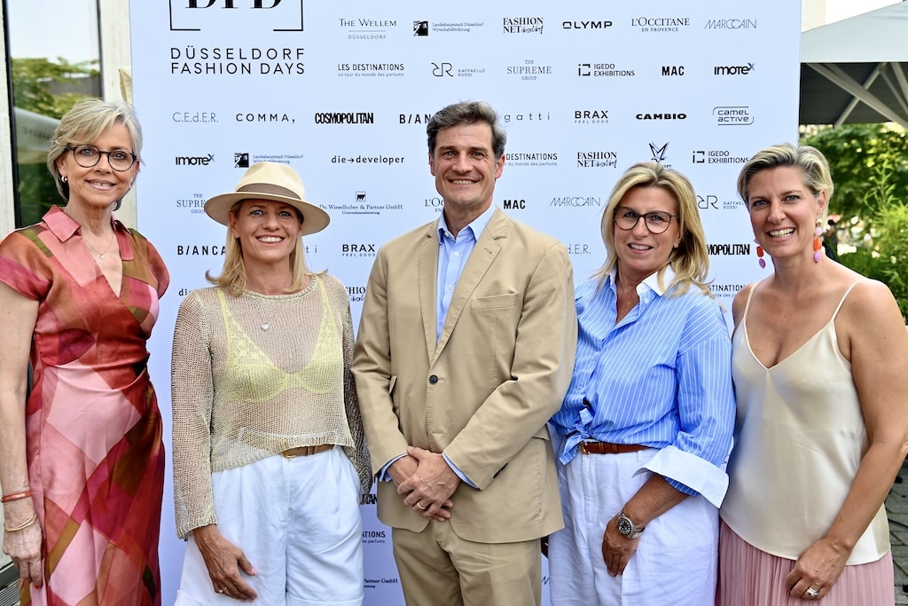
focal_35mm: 36
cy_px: 303
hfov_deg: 53.1
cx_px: 454
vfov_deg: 36.9
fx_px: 908
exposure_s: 1/100
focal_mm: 36
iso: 100
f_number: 4
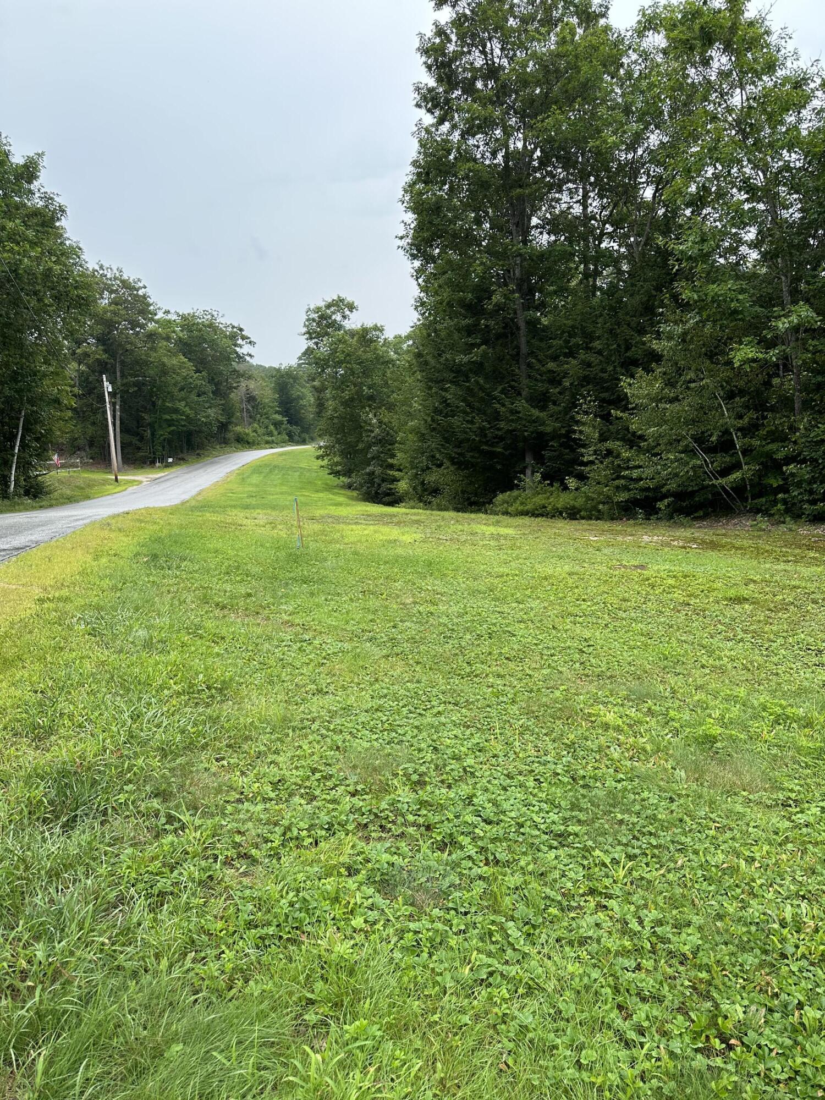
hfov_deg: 56.8
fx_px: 763
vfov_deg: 71.6
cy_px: 550
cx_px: 412
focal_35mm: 24
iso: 80
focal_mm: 6.86
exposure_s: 1/1029
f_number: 1.78
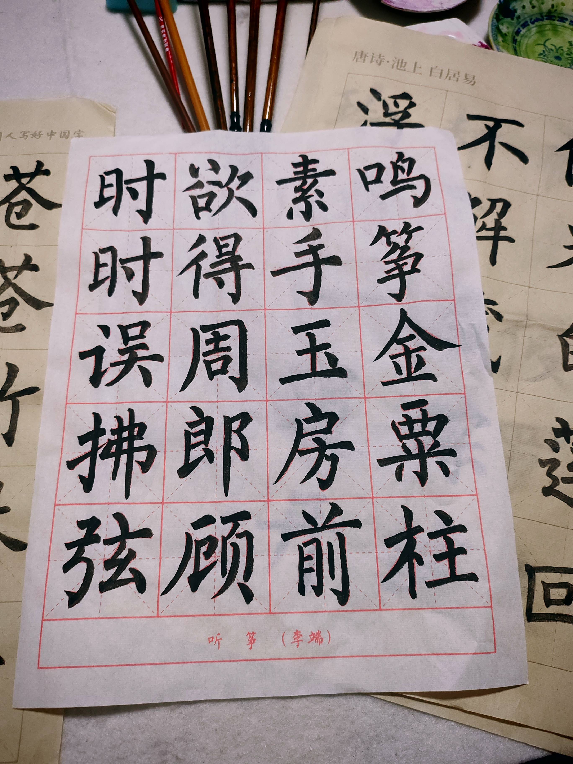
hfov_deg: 51.4
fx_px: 596
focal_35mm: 27
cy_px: 382
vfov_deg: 65.3
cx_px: 286
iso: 1419
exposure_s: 1/100
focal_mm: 6.14
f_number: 1.8
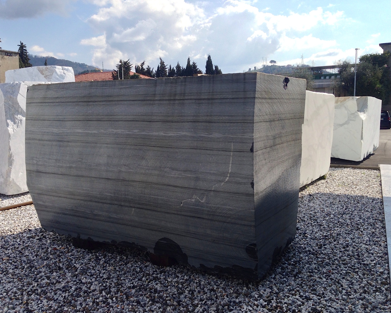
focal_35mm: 35
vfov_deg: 42.2
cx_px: 192
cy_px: 157
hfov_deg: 51.5
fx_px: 405
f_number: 2.4
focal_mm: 4.13
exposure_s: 1/1550
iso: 50
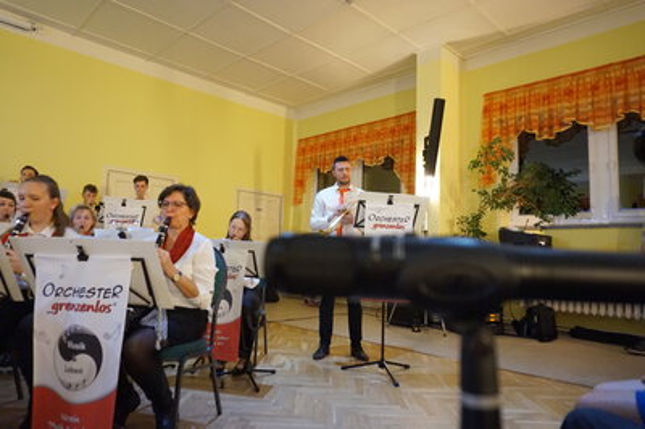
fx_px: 430
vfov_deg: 53.1
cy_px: 214
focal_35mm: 24
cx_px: 322
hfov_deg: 73.8
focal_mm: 16
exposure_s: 1/60
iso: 3200
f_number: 3.5
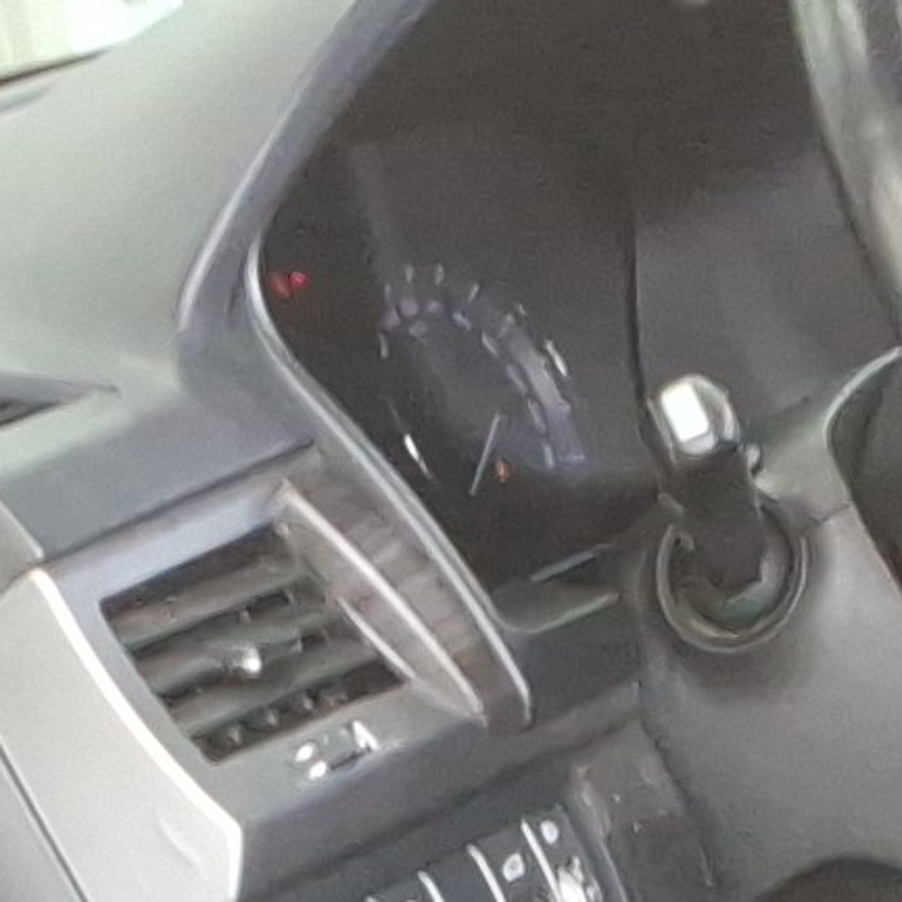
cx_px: 739
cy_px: 1675
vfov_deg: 8.9
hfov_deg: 9.3
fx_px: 5513
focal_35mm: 187
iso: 110
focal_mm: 2.91
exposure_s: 1/40
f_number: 1.9
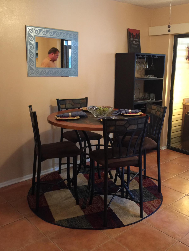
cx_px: 113
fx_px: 262
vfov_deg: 51.3
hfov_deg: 39.5
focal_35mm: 36
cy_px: 121
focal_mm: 4.15
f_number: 2.2
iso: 80
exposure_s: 1/4
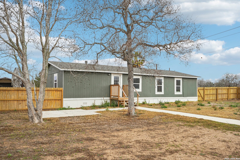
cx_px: 120
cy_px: 80
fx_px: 203
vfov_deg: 43.0
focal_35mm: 30
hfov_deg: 61.1
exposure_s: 1/320
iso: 100
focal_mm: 30.5
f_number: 8
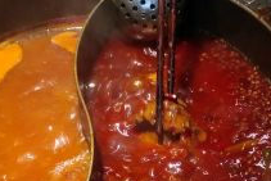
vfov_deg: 14.1
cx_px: 258
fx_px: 701
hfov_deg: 21.3
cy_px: 245
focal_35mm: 93
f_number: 2
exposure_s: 1/30
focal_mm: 3.66
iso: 160
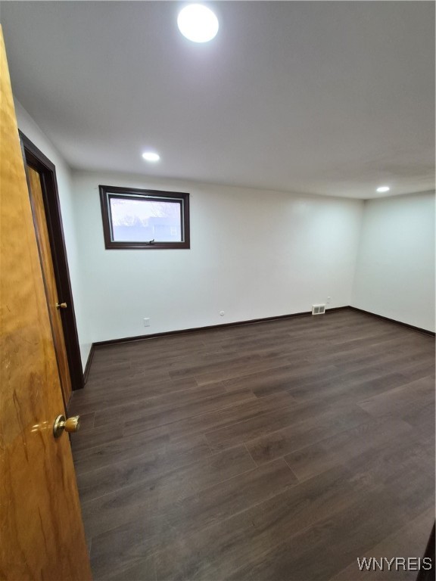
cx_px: 218
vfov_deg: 106.2
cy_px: 290
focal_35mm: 13
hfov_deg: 89.9
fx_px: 218
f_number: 2.2
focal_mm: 1.7
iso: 200
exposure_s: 1/60
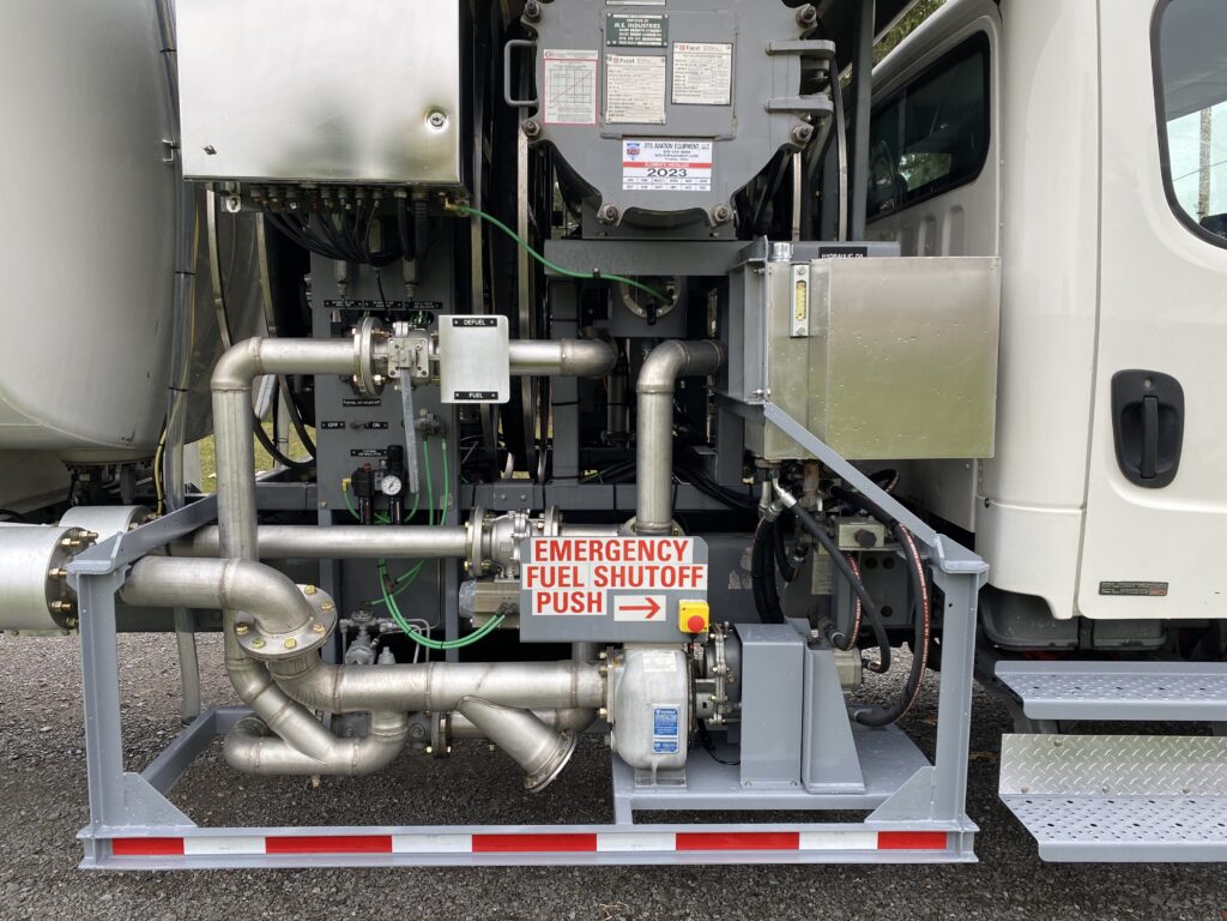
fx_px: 922
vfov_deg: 53.1
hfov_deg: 67.3
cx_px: 614
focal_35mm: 26
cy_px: 460
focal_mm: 4.25
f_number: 1.8
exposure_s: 1/184
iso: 32
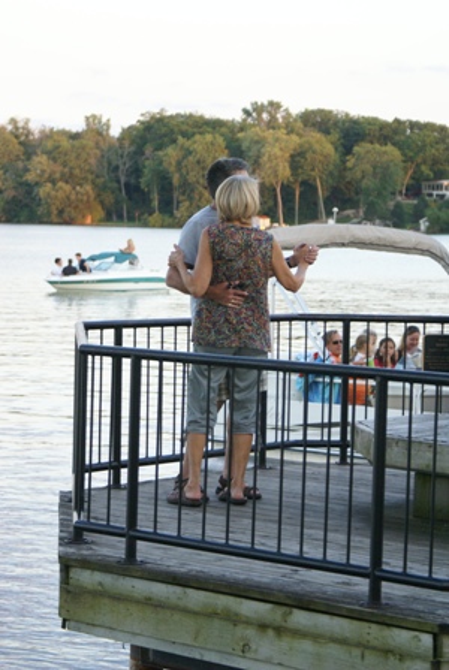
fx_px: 1958
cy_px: 335
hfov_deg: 13.1
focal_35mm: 105
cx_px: 224
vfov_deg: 19.4
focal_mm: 70
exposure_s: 1/125
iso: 320
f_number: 5.6
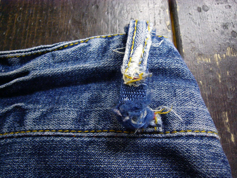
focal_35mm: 35
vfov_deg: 40.7
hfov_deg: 52.6
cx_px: 118
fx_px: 240
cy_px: 89
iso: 200
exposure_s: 1/8
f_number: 2.8
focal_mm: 5.8
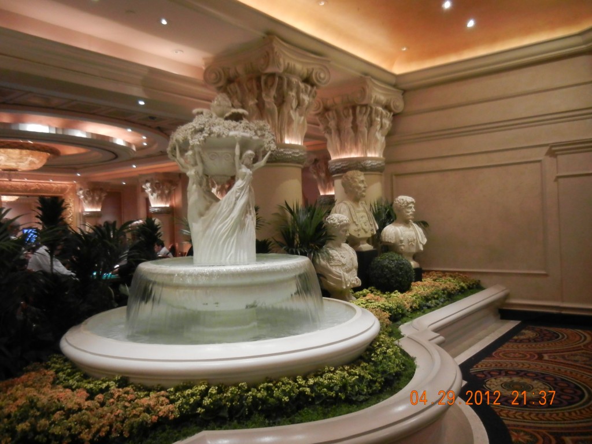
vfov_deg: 46.8
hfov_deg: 60.0
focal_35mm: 30
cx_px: 296
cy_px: 222
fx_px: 513
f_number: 3.5
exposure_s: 1/5.9
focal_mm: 5.4
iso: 200
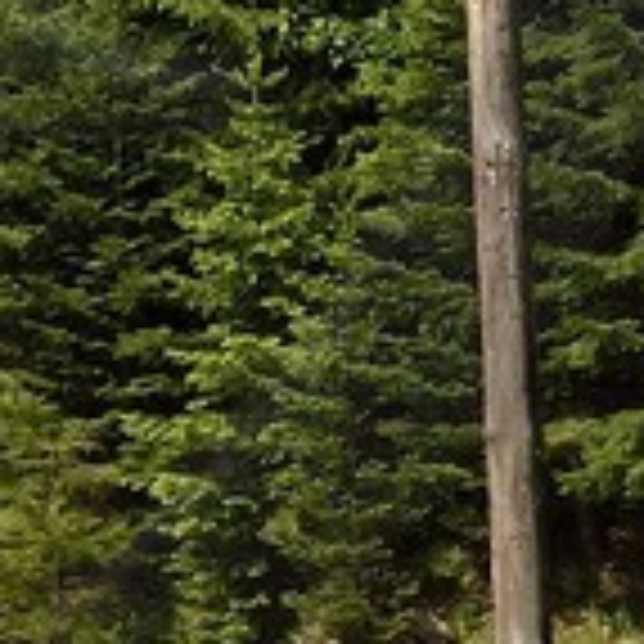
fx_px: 7009
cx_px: -1054
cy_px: -617
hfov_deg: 5.1
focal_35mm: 333
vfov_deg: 5.2
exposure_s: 1/800
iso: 400
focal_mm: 35
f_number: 9
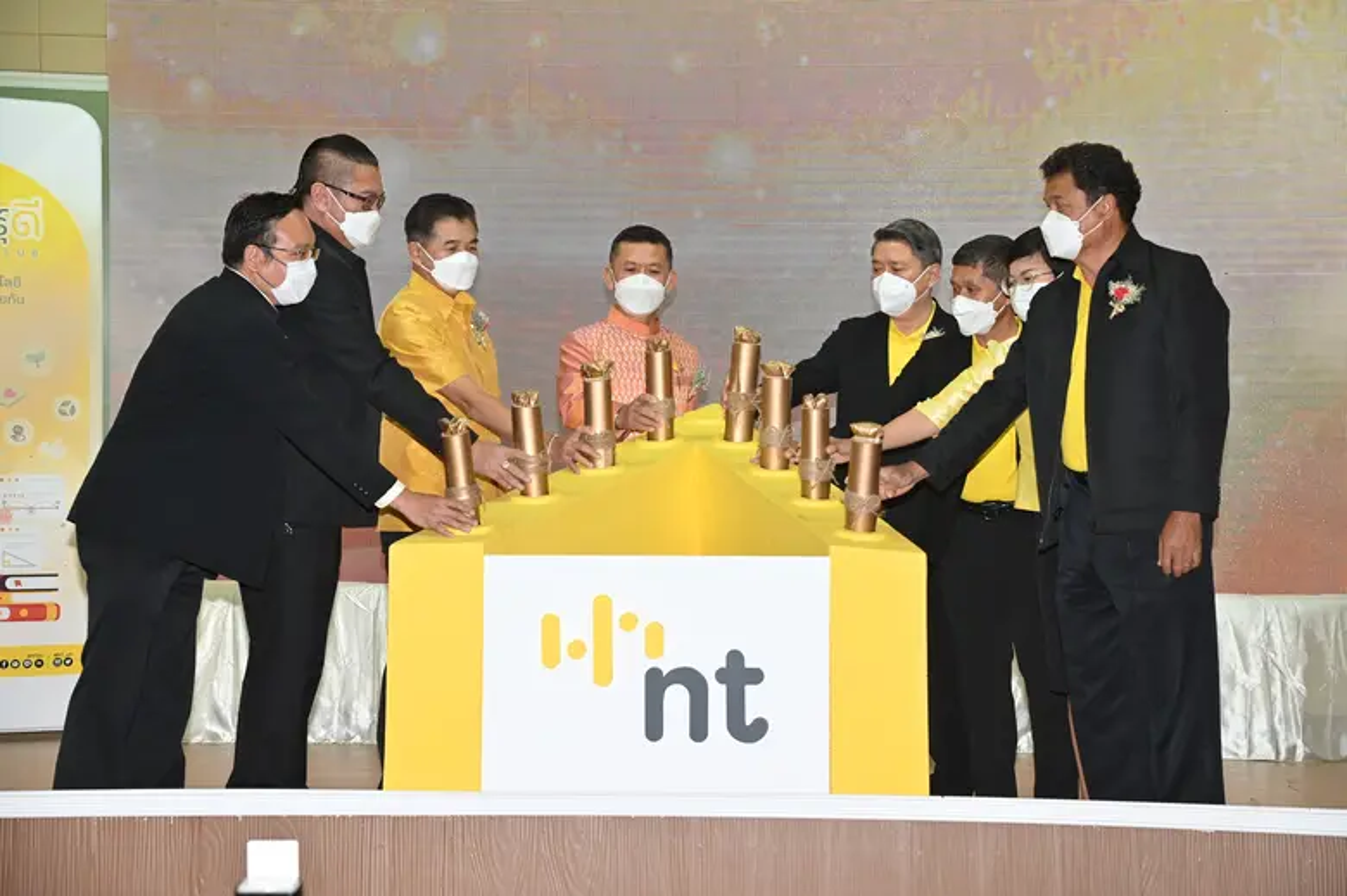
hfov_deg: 23.9
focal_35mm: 85
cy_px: 448
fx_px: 3178
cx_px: 674
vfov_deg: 16.1
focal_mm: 85
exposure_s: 1/200
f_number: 8
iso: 1250
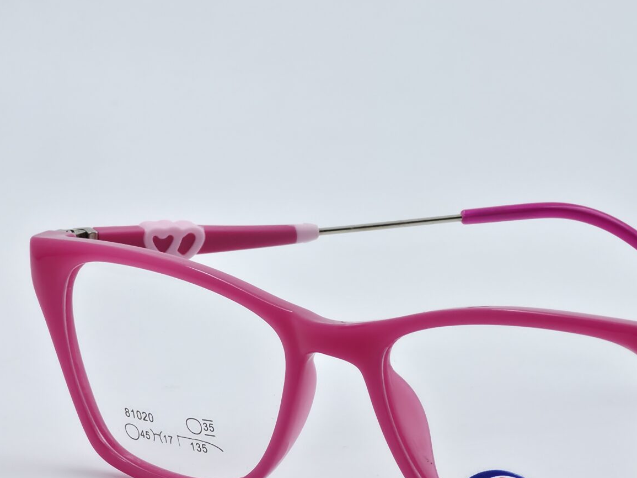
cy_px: 233
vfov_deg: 5.8
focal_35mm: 255
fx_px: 4692
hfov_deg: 7.7
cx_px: 545
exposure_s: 1/178
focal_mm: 18.6
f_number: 3.4
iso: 32
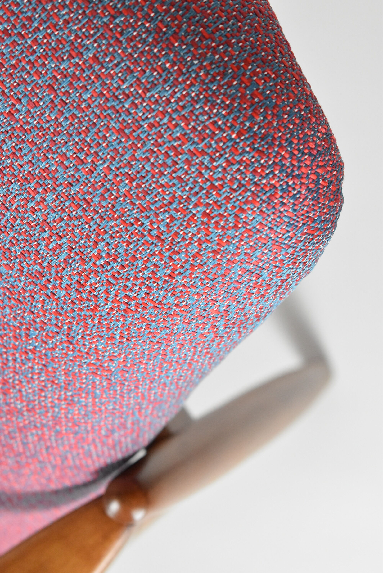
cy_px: 286
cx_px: 192
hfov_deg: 17.5
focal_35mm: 78
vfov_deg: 26.0
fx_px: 1242
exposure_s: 1/125
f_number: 5.6
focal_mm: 52
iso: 2200
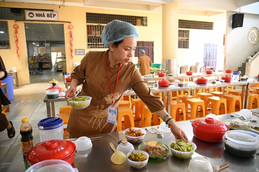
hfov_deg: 73.8
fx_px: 172
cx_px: 130
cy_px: 86
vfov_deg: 53.0
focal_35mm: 24
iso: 12800
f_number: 4
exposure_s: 1/320
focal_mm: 24
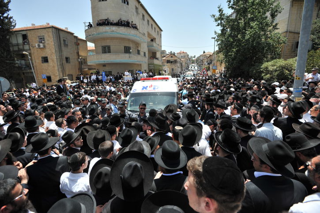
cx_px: 160
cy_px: 106
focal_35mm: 17
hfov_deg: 93.3
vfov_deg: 70.3
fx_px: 151
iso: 400
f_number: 5.6
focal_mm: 17
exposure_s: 1/2000
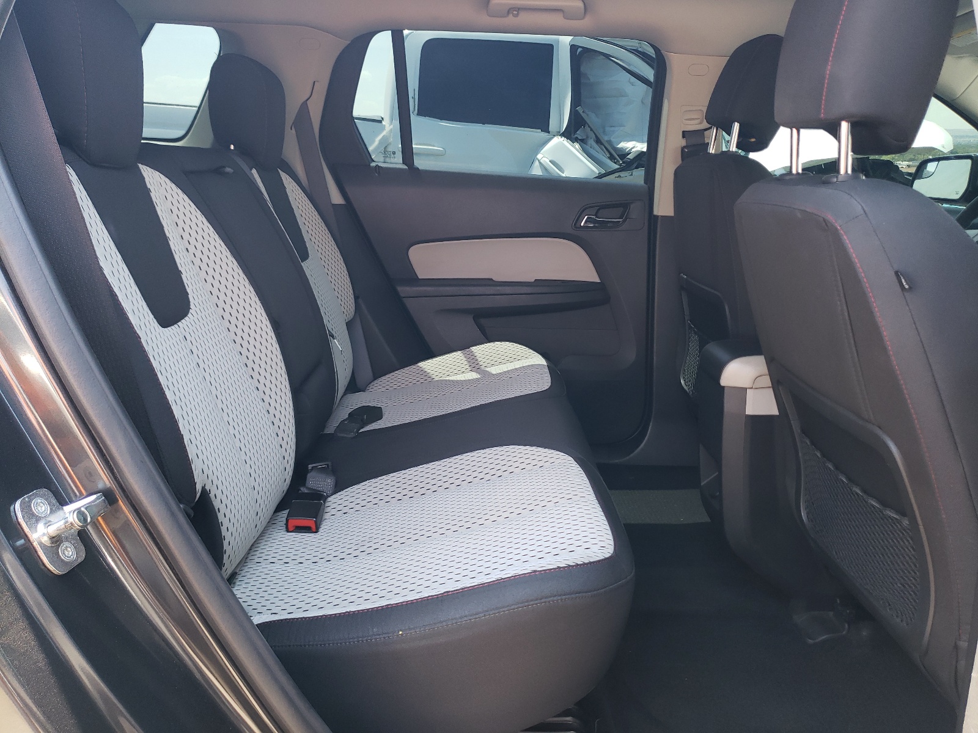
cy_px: 366
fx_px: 735
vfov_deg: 53.1
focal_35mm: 26
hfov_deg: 67.3
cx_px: 489
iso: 73
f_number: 1.5
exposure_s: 1/120
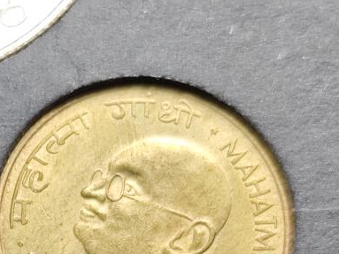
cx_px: -121
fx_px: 1752
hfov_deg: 10.8
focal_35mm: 179
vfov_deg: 8.0
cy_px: 461
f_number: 1.6
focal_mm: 5.84
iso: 100
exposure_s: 1/94
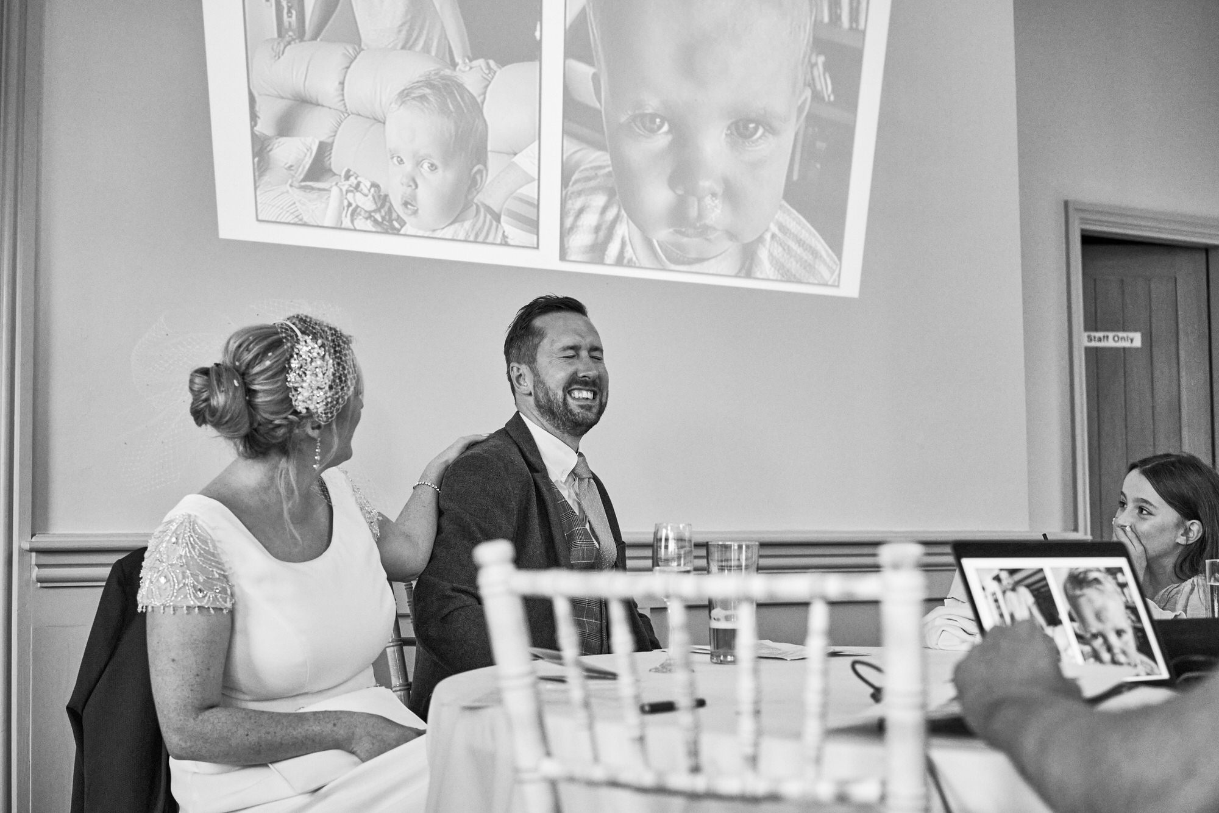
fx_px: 1862
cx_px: 610
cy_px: 406
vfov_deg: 24.6
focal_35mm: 55
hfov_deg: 36.2
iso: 4000
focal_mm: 55
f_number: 4
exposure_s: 1/160
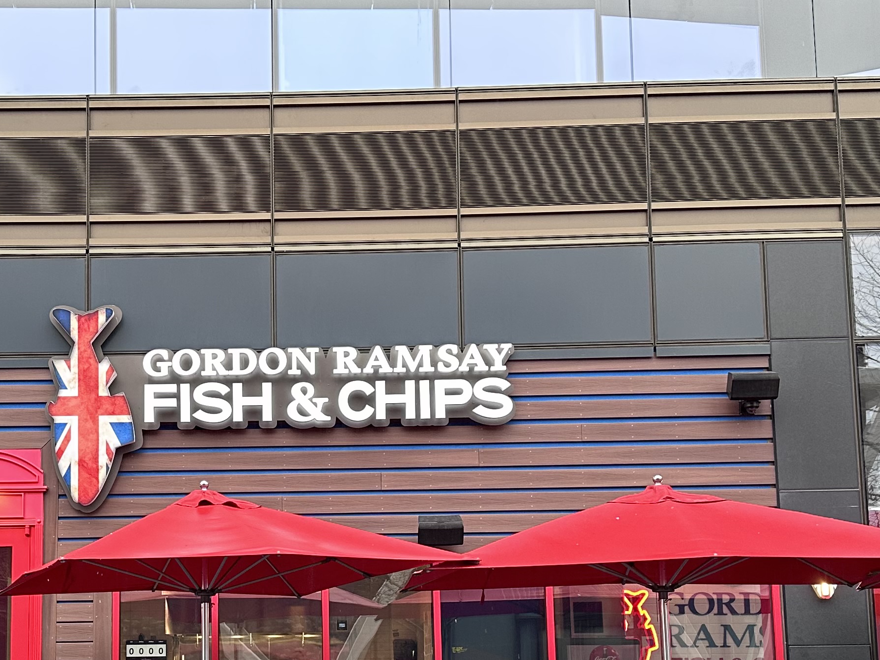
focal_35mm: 54
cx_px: 283
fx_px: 1373
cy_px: 504
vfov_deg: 26.6
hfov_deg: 35.2
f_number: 1.78
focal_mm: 6.86
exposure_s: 1/120
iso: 160
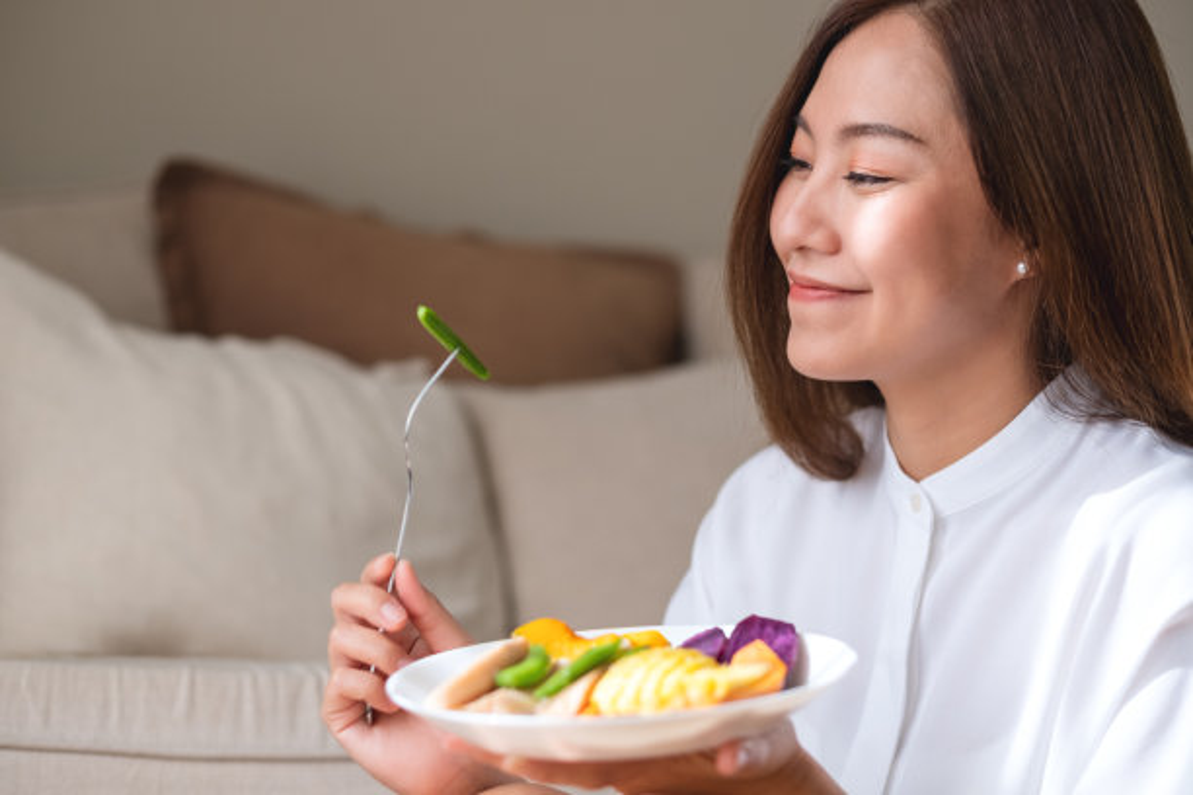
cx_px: 596
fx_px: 2783
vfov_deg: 16.3
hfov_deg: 24.2
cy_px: 398
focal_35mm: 84
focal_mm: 56
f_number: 2
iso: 200
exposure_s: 1/950
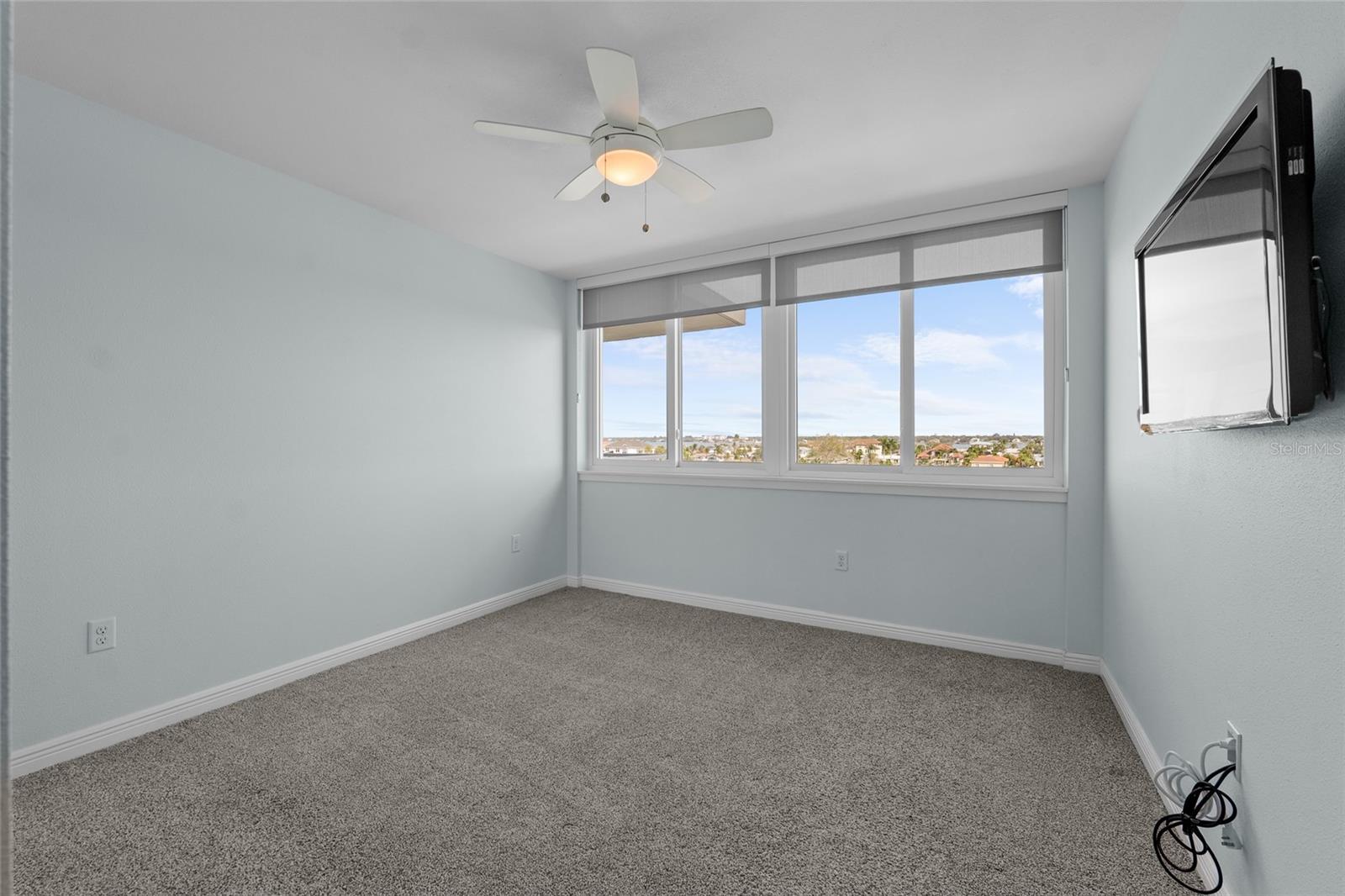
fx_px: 523
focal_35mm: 14
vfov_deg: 81.2
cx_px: 672
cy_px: 448
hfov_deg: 104.3
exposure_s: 1/60
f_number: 8
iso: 400
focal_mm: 14
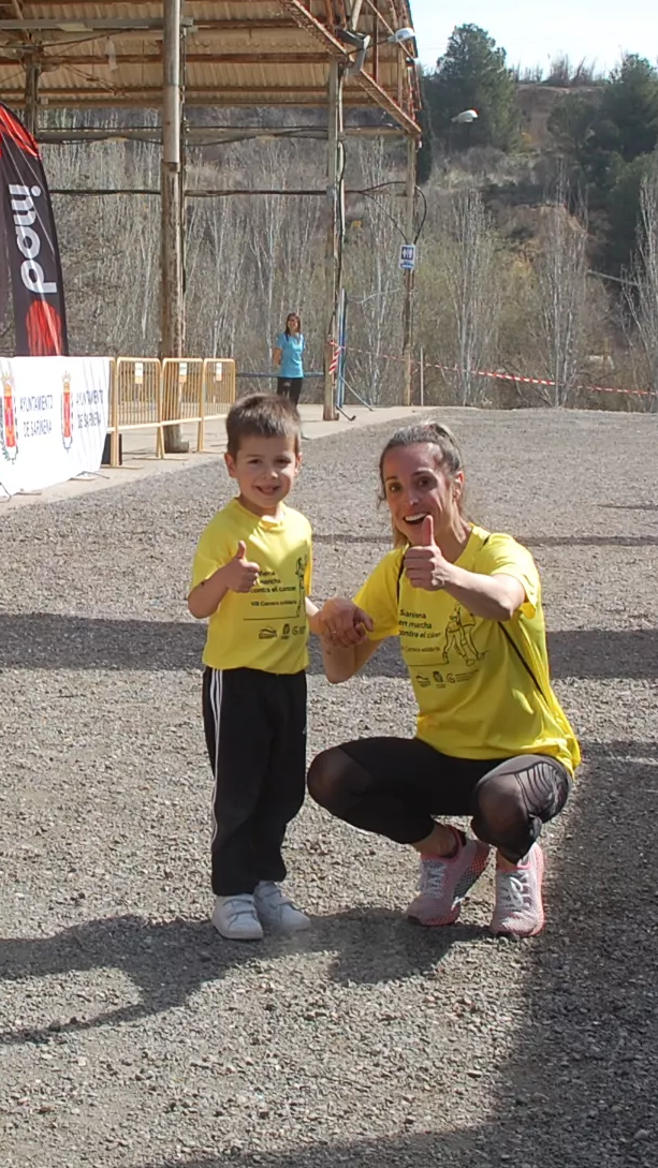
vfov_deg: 23.3
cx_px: 63
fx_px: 2821
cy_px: 376
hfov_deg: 13.2
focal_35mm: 91
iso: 200
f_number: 9
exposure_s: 1/320
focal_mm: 28
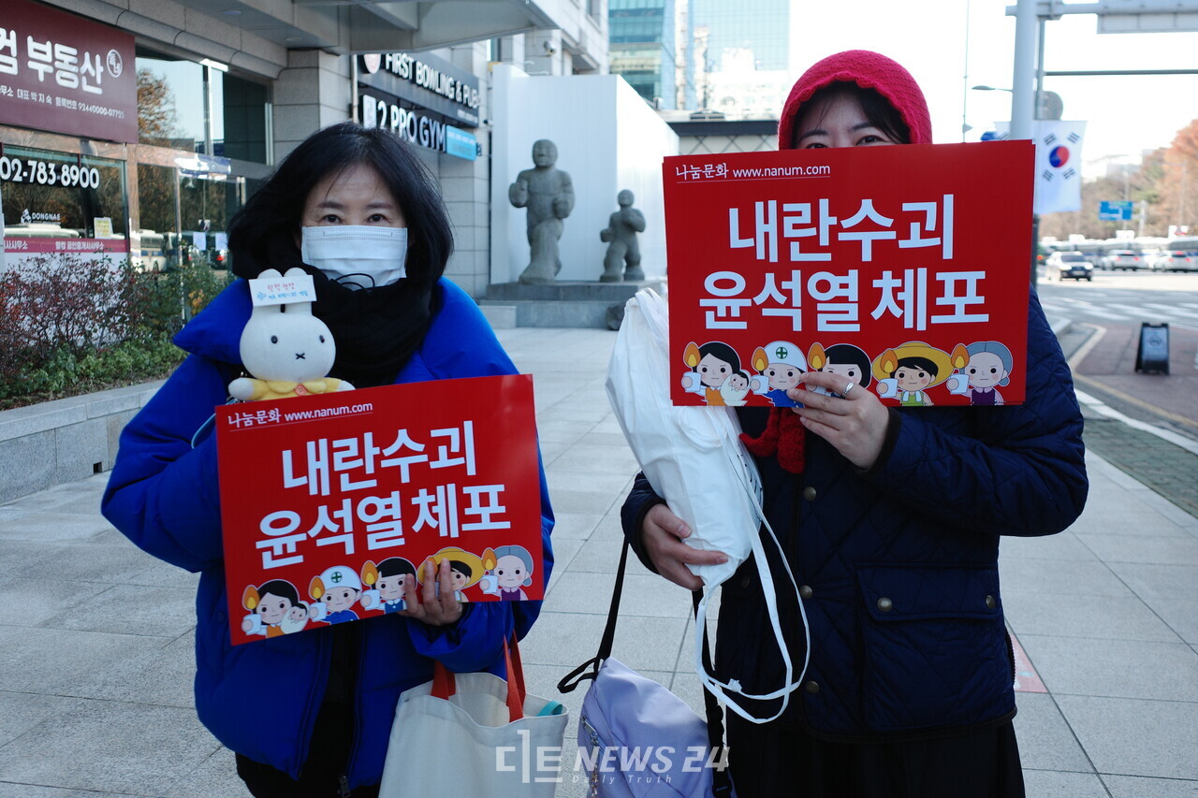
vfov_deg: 37.8
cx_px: 599
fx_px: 1164
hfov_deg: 54.4
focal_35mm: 35
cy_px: 399
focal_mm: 18.3
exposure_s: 1/320
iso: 200
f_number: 2.8
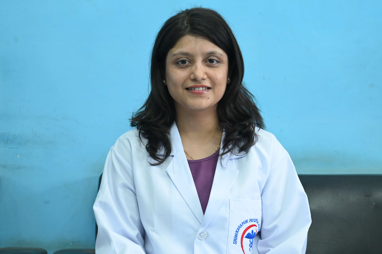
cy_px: 127
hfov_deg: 27.0
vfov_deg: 18.2
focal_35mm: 75
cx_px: 191
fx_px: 796
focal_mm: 50
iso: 2000
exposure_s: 1/125
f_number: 4.5
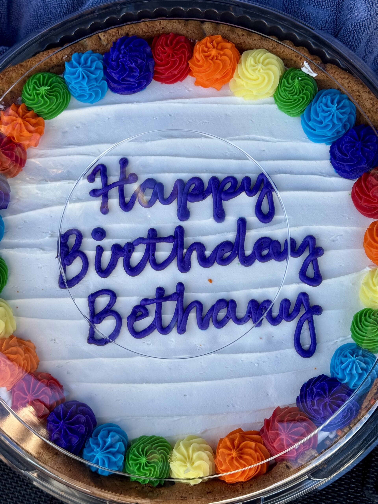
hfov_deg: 30.3
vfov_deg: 39.7
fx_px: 699
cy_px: 252
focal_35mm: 48
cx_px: 189
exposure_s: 1/392
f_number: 1.78
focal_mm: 6.76
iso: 64
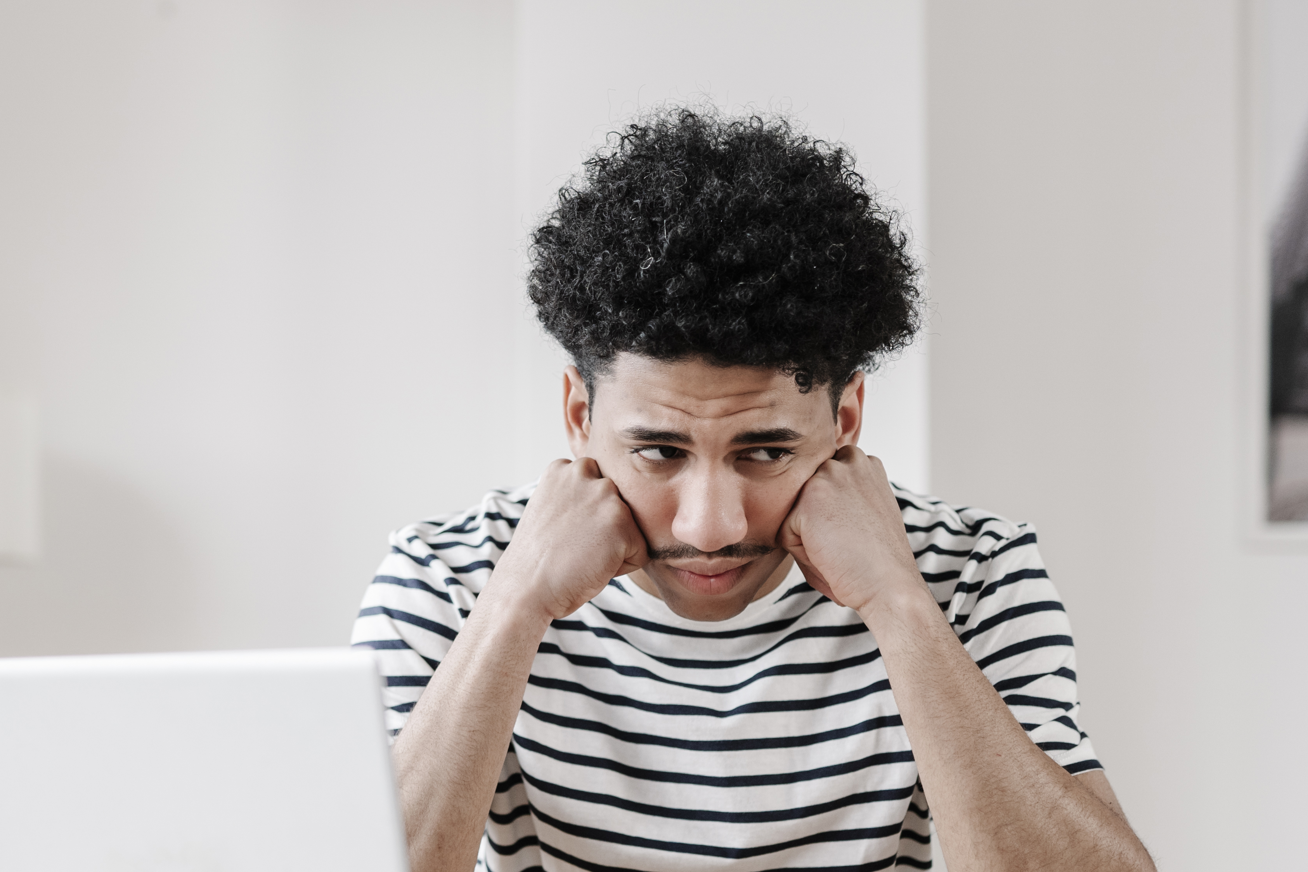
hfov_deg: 22.8
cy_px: 550
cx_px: 482
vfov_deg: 15.3
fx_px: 3233
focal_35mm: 89
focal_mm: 50
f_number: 2
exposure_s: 1/400
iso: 640
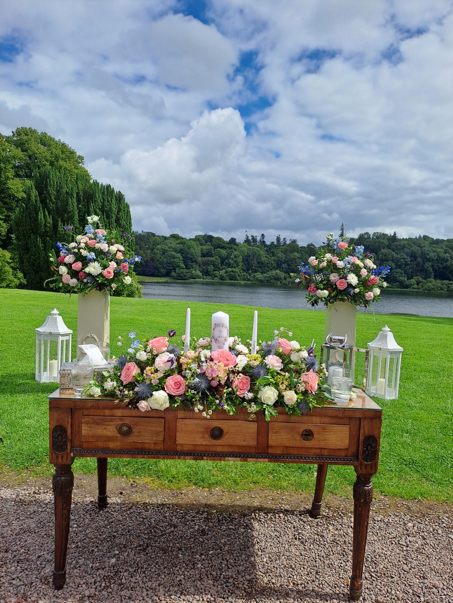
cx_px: 226
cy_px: 302
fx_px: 436
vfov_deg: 69.4
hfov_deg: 54.9
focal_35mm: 25
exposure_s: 1/2083
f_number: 1.8
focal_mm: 4.65
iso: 32
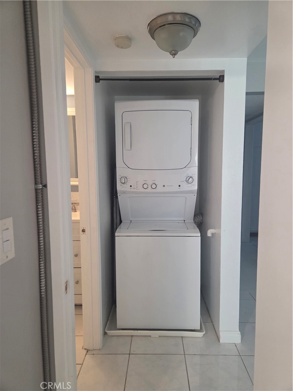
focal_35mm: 23
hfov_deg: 58.9
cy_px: 196
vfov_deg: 73.9
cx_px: 146
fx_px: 260
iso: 1000
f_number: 1.8
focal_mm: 5.4
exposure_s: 1/120
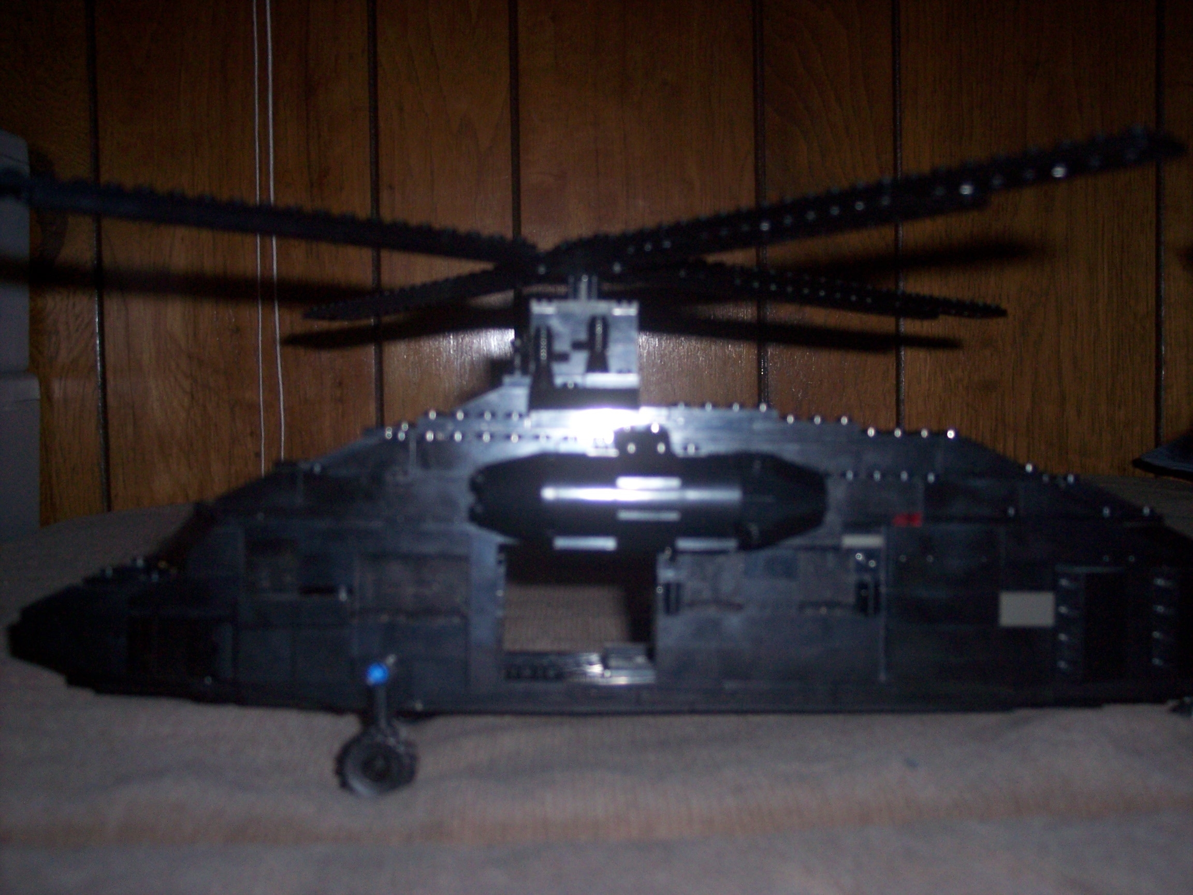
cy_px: 448
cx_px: 596
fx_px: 1344
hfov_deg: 47.9
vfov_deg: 36.8
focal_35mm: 39
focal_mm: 8
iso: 140
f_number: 2.8
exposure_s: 1/60
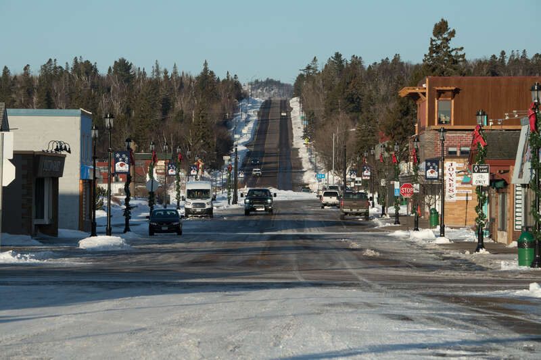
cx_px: 270
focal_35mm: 220
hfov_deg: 9.4
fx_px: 3305
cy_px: 180
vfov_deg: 6.2
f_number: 14
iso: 640
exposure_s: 1/640
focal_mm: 220
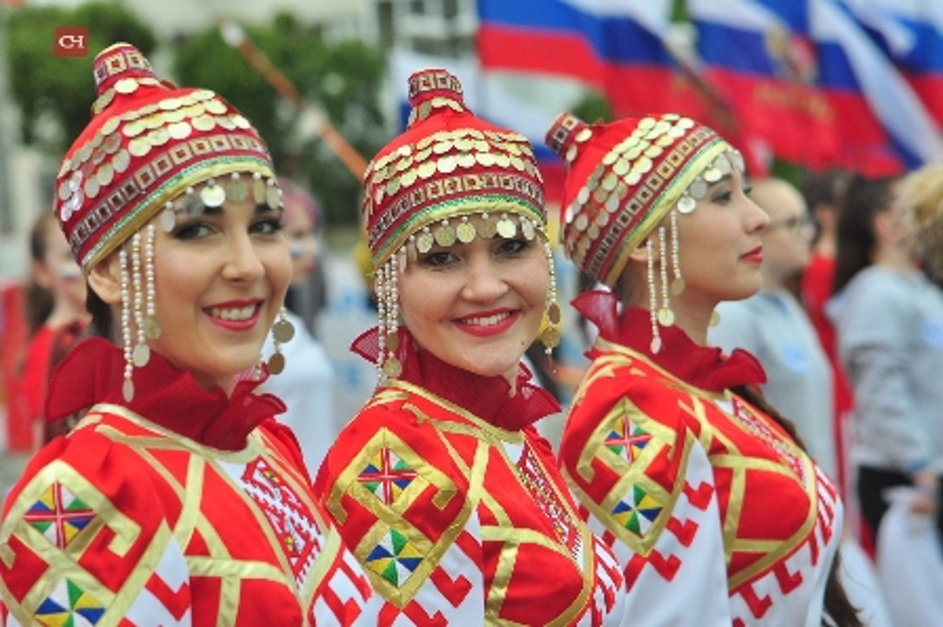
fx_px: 5300
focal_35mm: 202
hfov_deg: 10.2
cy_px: 314
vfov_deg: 6.8
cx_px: 472
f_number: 8
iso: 500
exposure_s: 1/180
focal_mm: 135
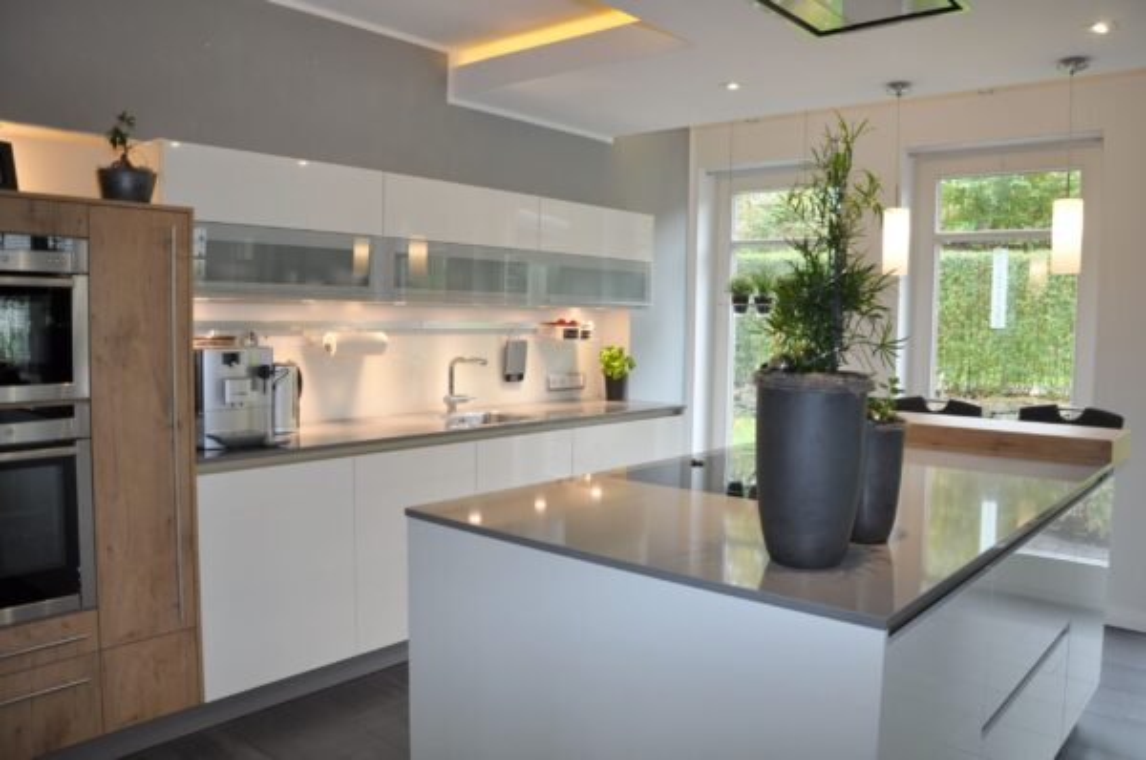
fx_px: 858
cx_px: 573
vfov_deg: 47.8
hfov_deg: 67.5
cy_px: 380
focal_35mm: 27
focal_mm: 18
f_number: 4
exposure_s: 1/30
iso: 320
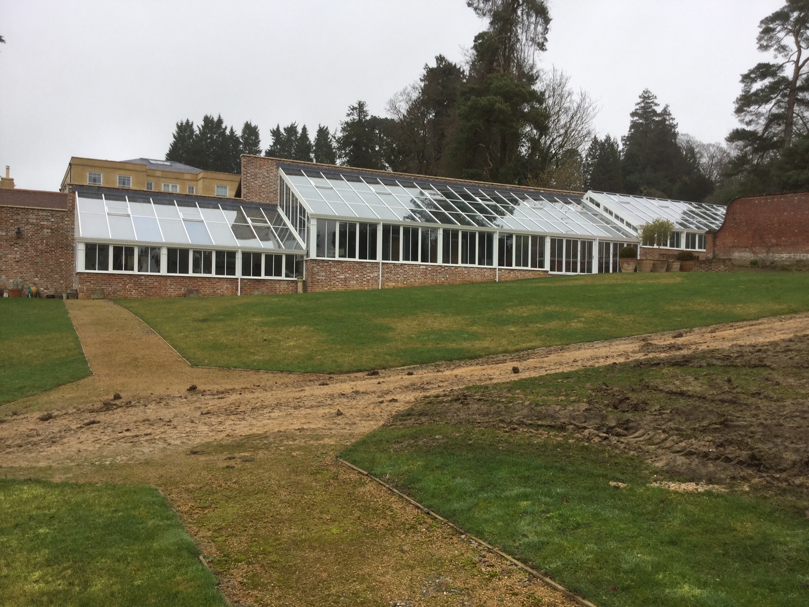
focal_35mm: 31
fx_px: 724
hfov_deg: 58.4
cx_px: 404
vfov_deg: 45.4
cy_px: 304
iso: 25
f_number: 2.4
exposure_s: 1/170
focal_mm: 3.3
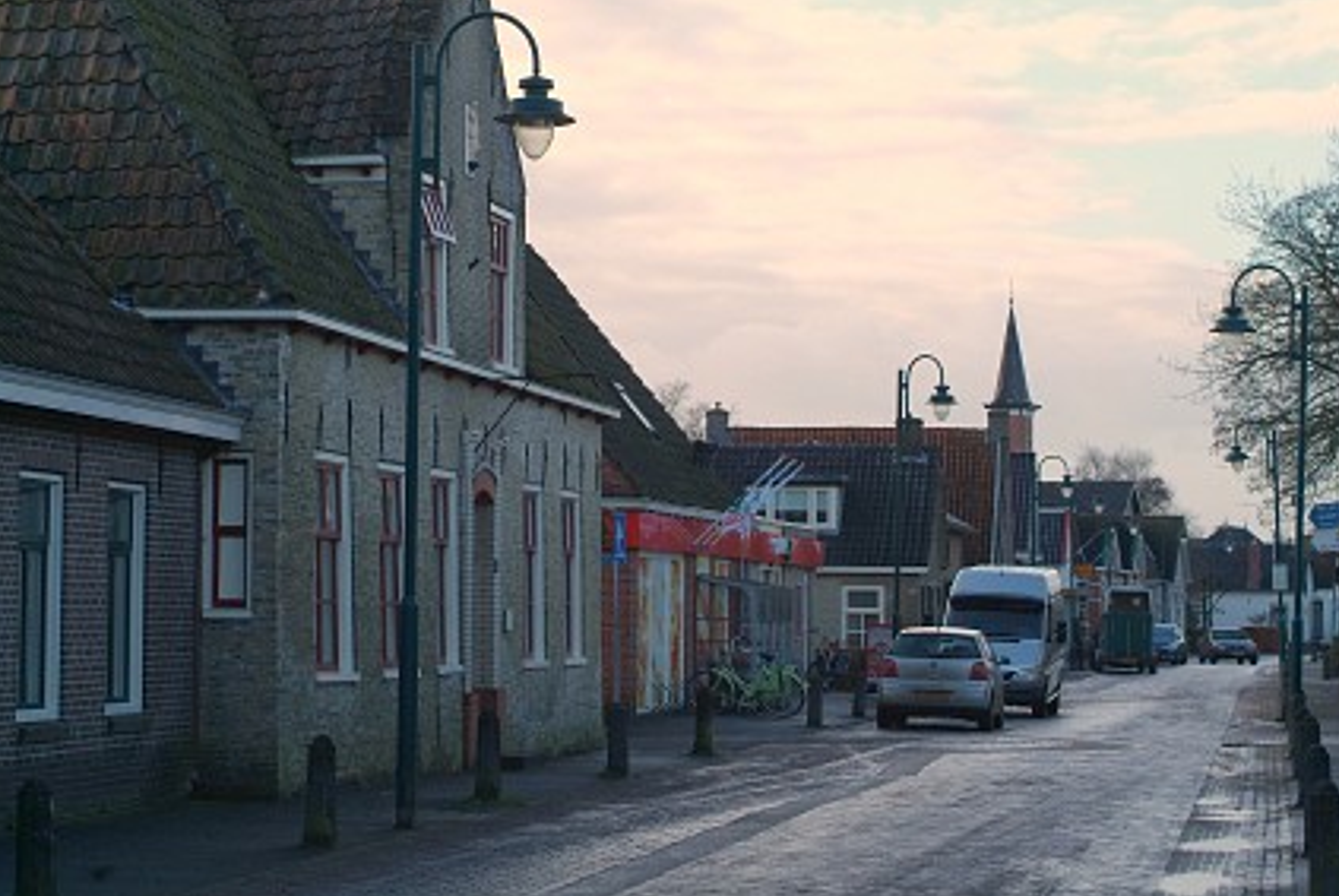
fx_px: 3686
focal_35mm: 99
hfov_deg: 20.6
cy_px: 432
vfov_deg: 13.9
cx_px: 700
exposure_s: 1/350
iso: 400
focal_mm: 62
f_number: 8
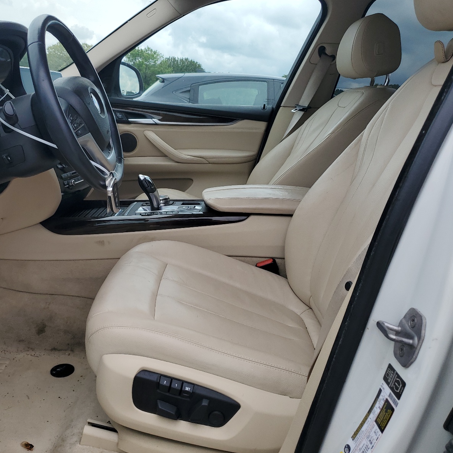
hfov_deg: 51.6
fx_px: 459
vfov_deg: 52.5
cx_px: 153
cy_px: 227
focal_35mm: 31
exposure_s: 1/2000
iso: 50
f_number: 1.5
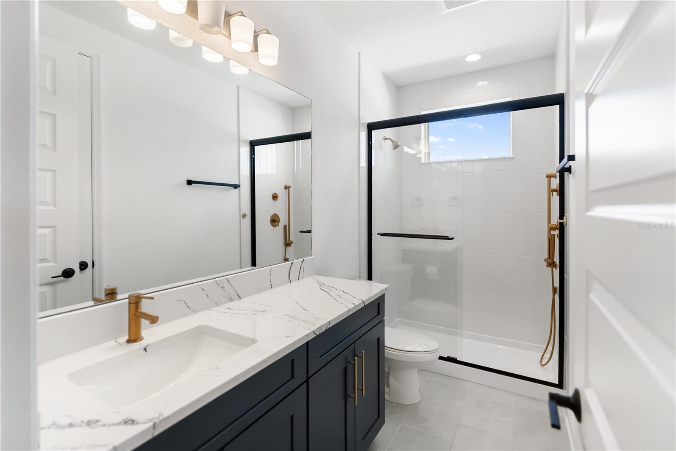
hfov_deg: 96.7
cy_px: 226
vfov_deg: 73.8
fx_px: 301
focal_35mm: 16
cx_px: 338
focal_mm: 16
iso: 320
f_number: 2.8
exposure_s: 1/250
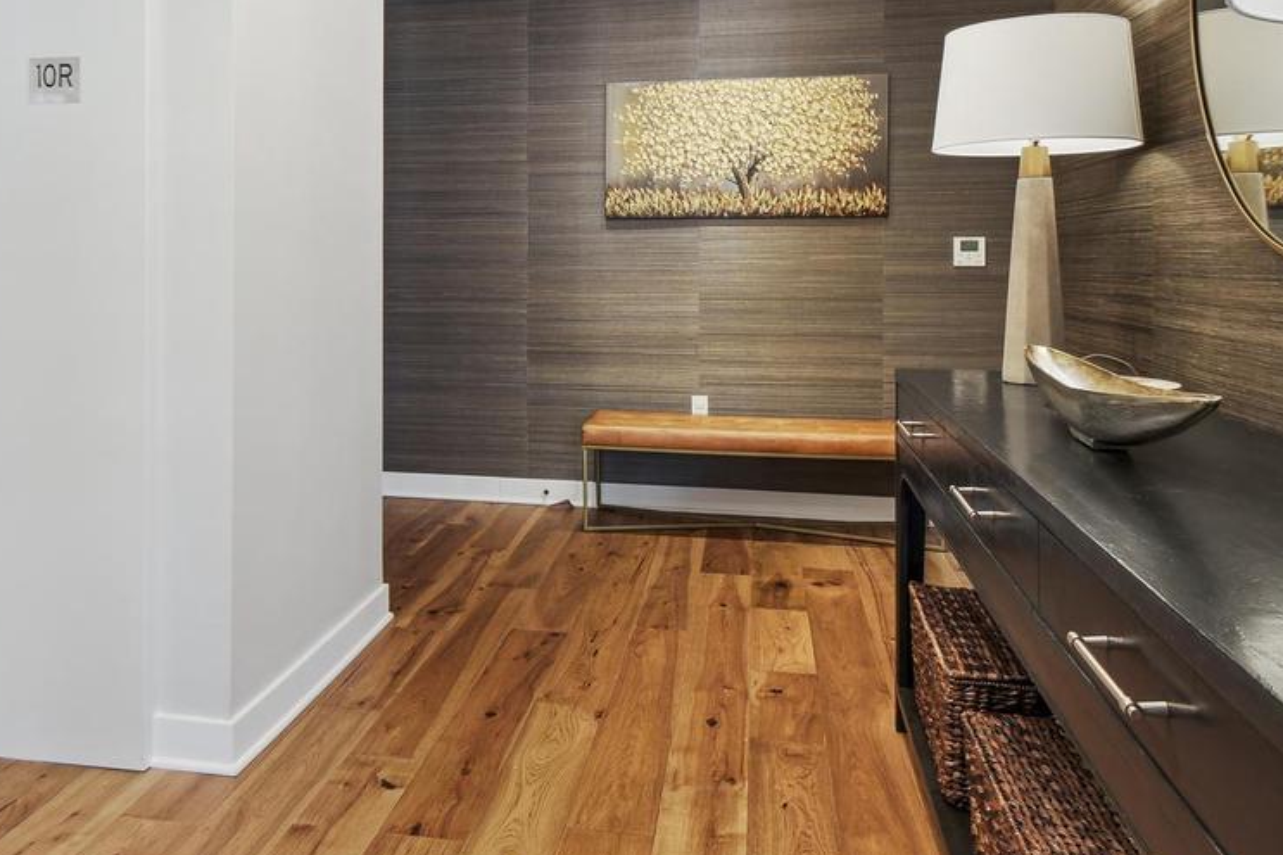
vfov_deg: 41.4
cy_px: 244
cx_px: 499
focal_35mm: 31
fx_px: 1104
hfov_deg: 59.7
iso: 200
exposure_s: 1/6
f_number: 8
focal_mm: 16
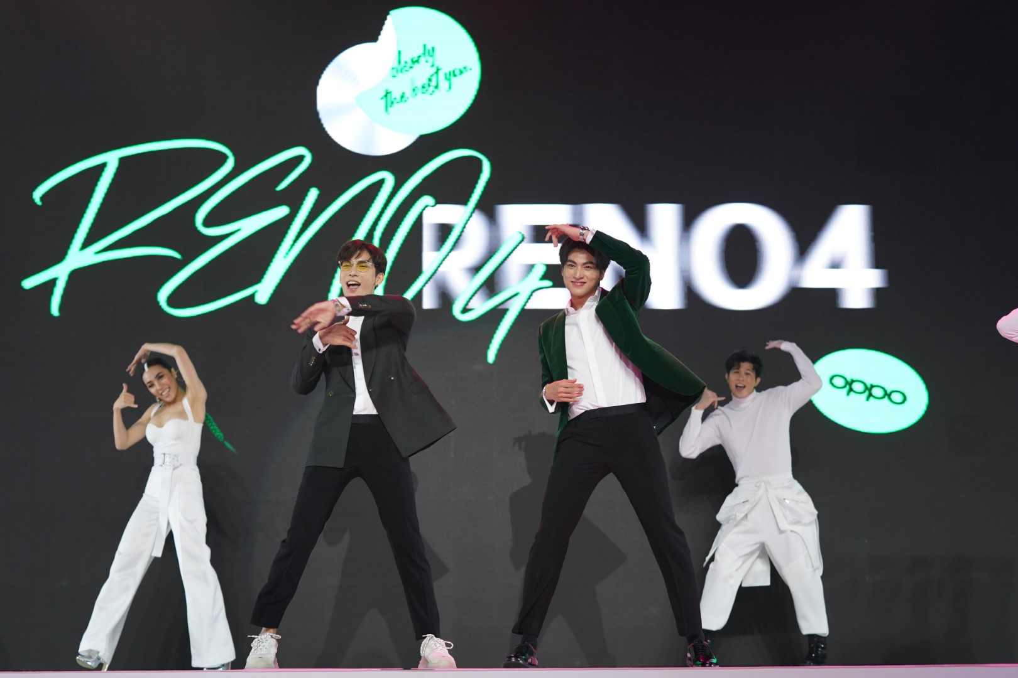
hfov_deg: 28.8
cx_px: 509
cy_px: 339
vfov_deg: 19.5
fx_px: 1979
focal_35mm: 70
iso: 2500
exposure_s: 1/400
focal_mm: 70
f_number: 2.8
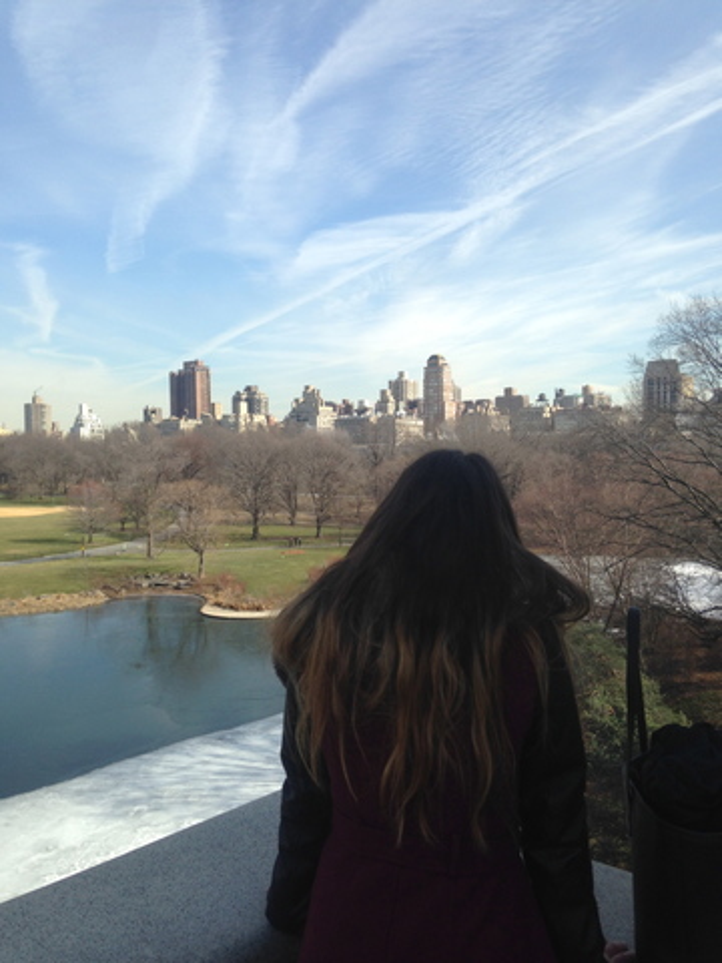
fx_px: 918
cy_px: 482
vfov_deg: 55.4
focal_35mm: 33
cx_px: 361
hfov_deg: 42.9
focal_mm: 4.12
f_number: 2.4
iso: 50
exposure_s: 1/1106
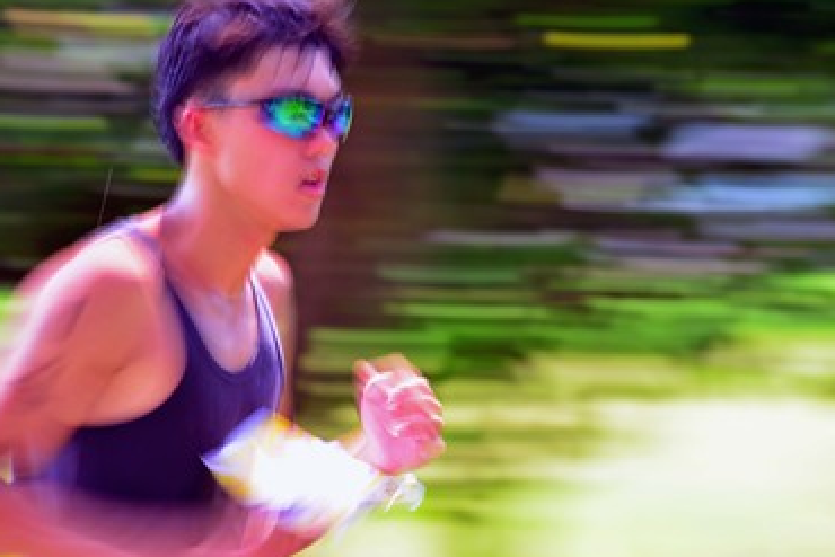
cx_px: 386
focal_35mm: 243
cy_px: 255
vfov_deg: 5.7
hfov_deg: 8.5
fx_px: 5638
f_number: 9
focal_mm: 200
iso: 200
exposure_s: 1/15
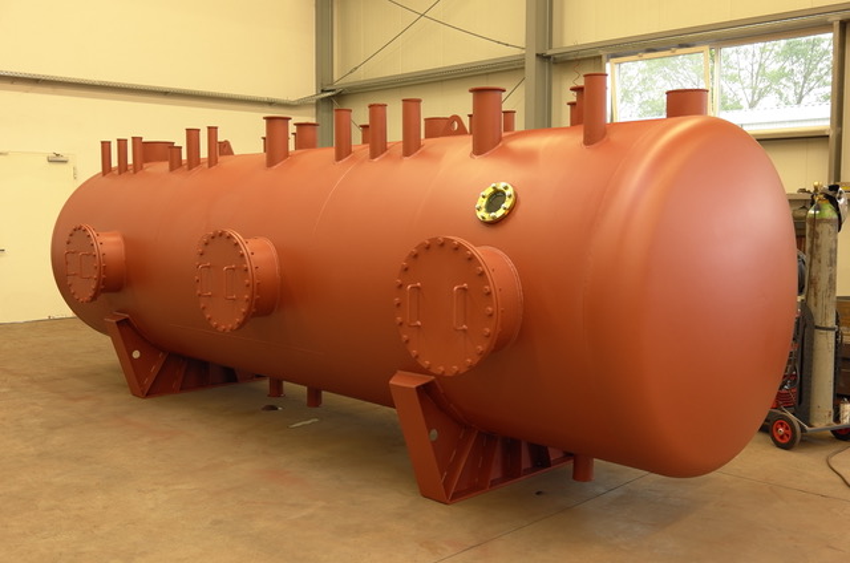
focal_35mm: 35
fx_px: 825
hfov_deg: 54.5
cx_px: 425
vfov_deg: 37.7
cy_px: 282
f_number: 4.5
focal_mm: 23
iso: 400
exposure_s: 1/15
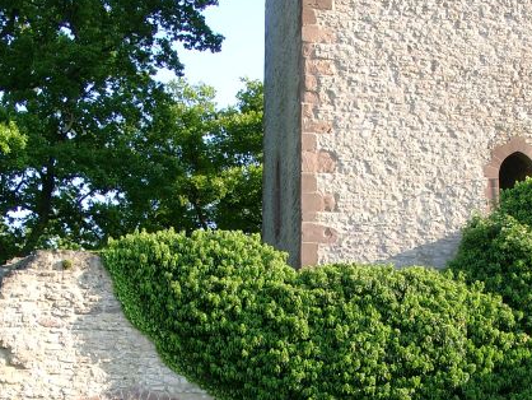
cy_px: 336
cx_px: 283
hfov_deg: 29.8
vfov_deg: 22.2
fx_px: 1000
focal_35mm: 65
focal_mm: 7.13
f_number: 4
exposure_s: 1/153
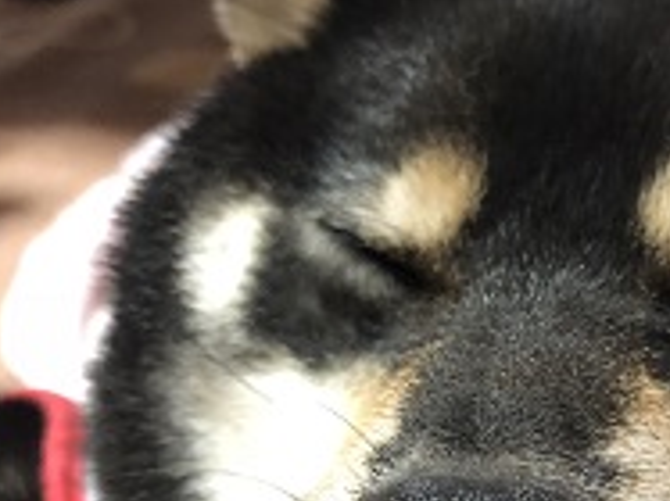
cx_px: 545
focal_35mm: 62
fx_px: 1199
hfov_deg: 30.4
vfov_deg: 22.9
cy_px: 469
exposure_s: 1/6
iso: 80
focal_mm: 3.99
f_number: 1.8
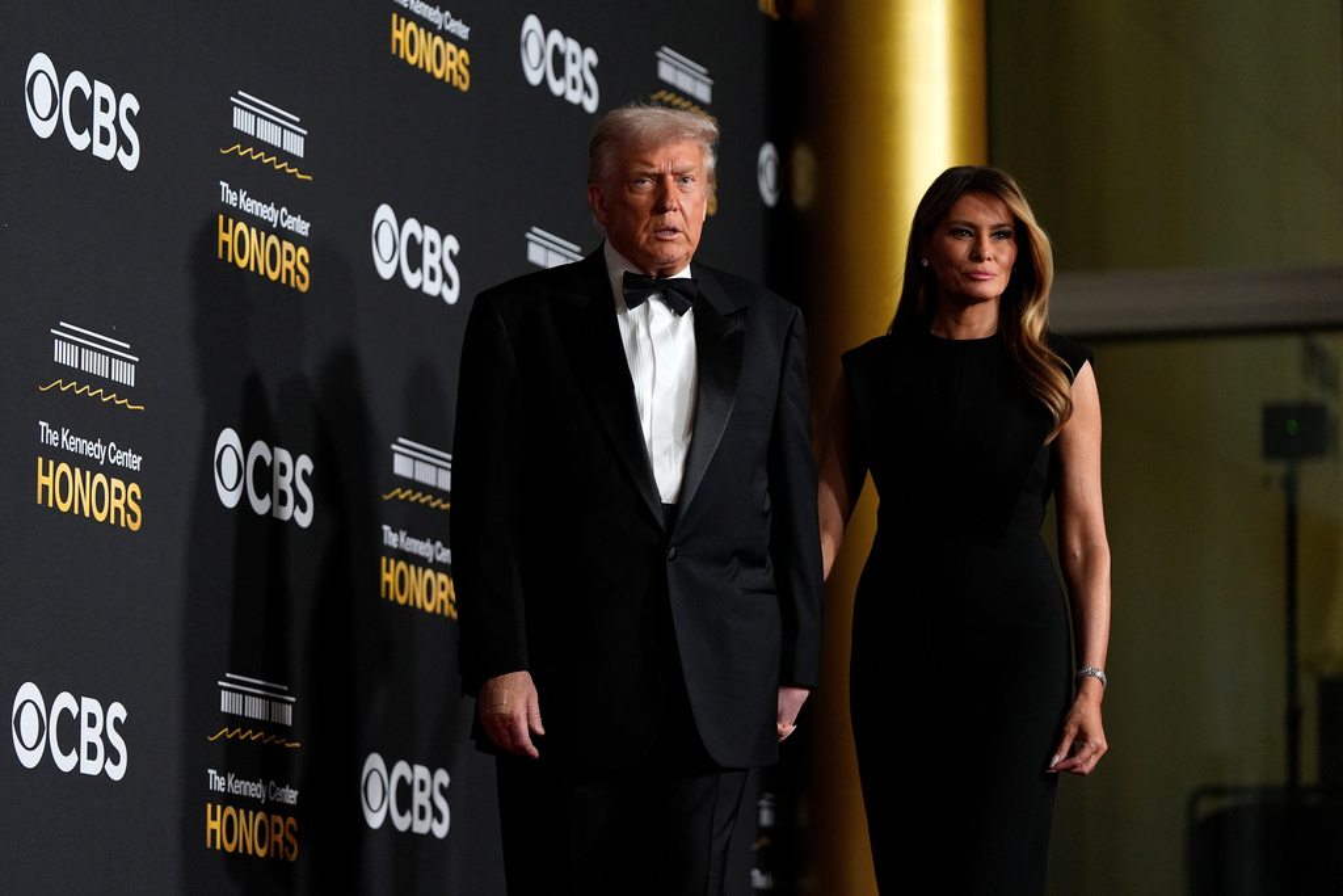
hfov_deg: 12.3
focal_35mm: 167
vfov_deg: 8.2
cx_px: 672
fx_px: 6230
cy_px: 448
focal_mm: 167
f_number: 2.8
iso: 2500
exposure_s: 1/400
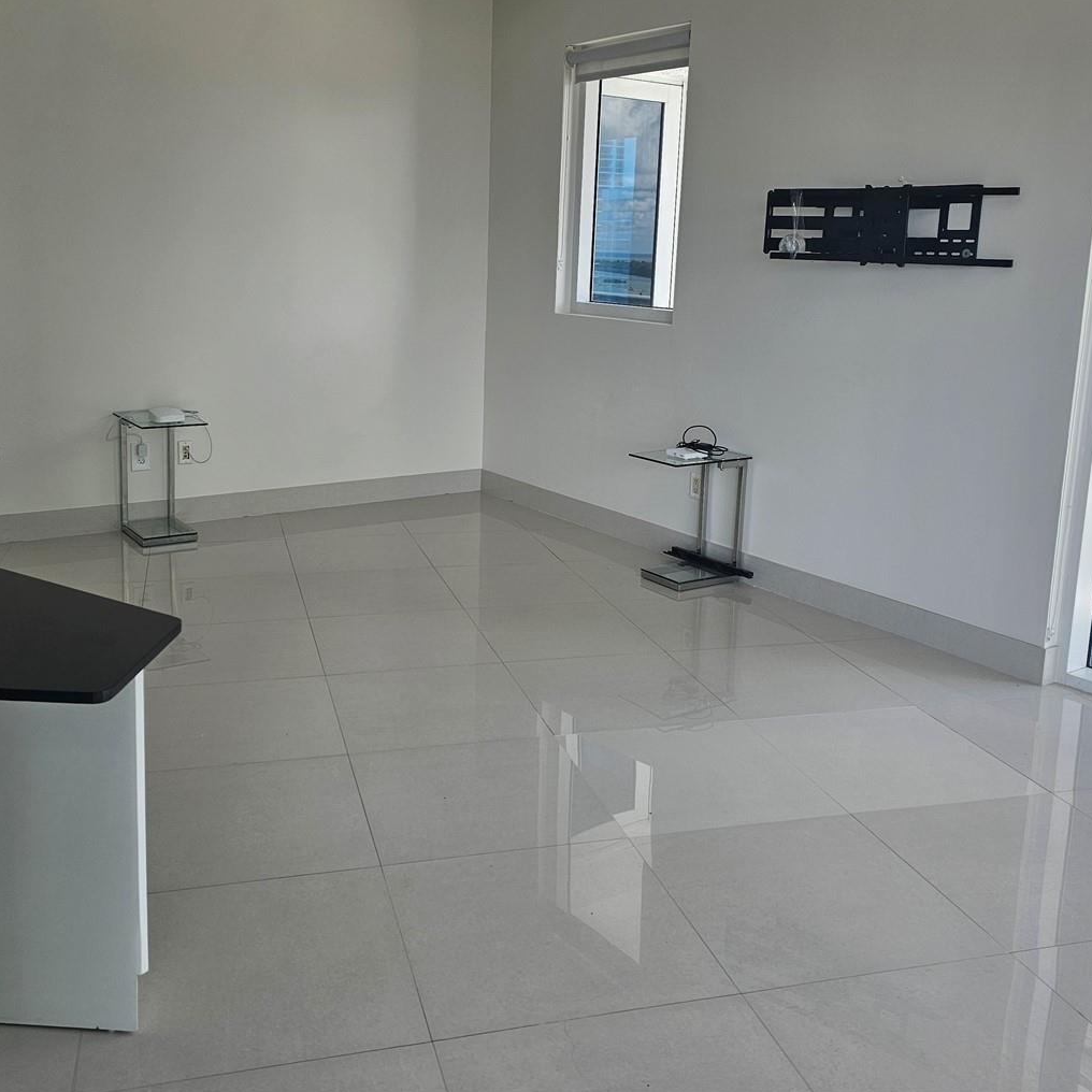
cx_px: 513
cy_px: 451
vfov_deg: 50.9
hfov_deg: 51.1
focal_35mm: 32
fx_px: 1142
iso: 32
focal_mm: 6.3
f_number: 1.7
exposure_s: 1/120
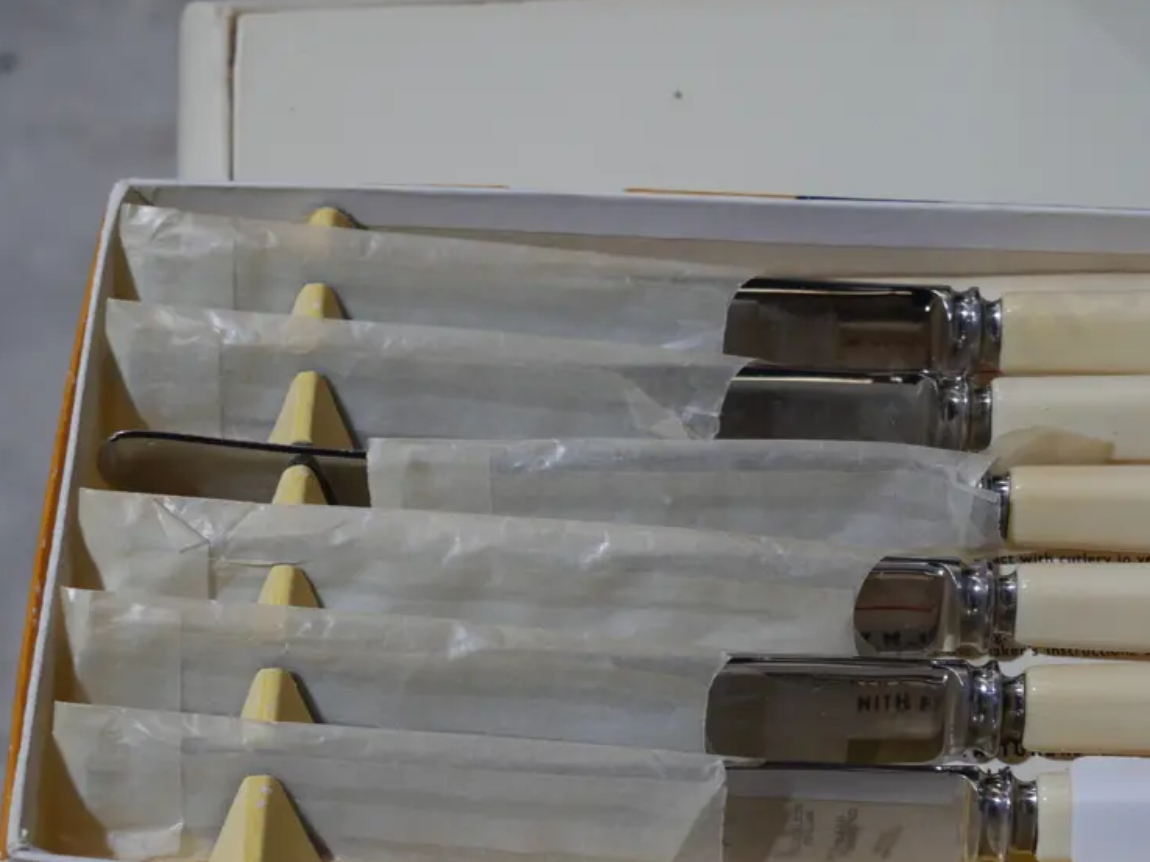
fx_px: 2491
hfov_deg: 25.8
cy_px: 518
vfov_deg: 19.6
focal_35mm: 75
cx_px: 793
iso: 250
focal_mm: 27
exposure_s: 1/60
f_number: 5.3
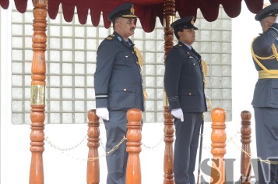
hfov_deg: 19.1
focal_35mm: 106
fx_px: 816
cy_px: 64
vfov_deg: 12.8
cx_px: 220
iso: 250
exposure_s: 1/200
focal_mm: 42
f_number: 5.6
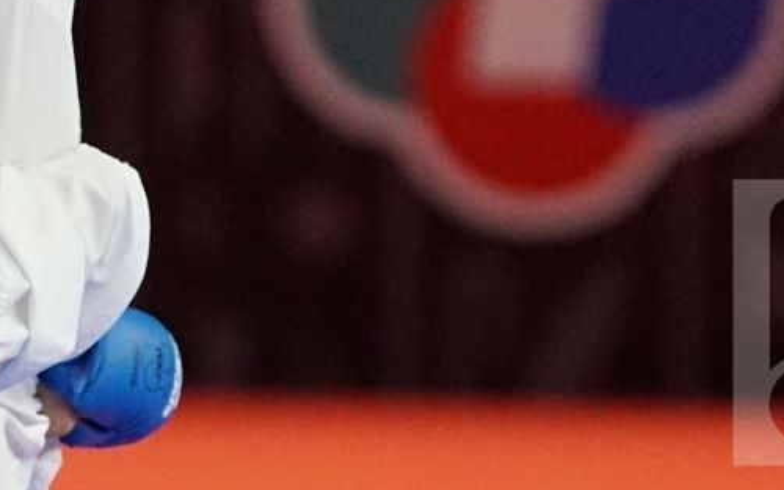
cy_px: -236
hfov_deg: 2.4
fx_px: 18815
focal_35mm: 881
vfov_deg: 1.5
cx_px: -183
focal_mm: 160
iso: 3200
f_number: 2.8
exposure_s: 1/2000
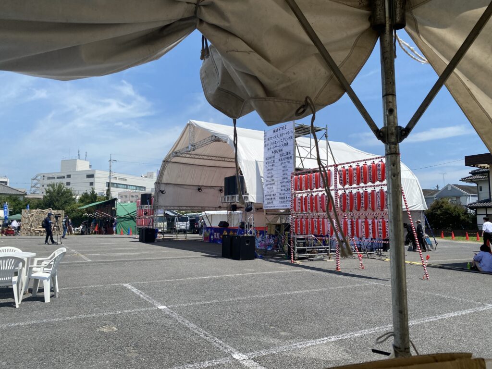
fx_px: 370
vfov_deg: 53.1
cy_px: 184
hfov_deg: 67.3
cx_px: 246
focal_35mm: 26
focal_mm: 4.25
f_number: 1.8
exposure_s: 1/3731
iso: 32
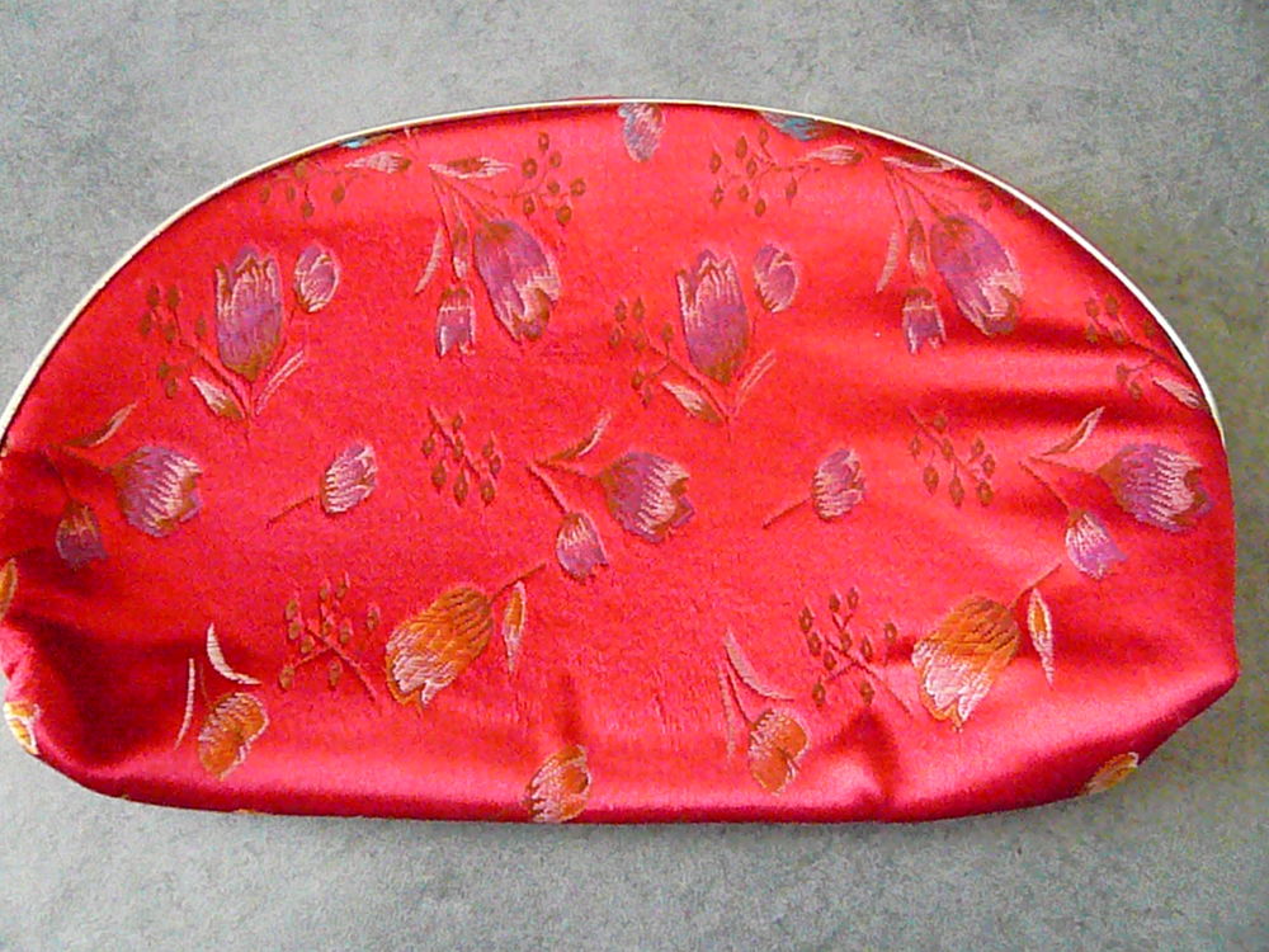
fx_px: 1026
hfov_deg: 63.4
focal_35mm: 28
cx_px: 634
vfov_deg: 49.7
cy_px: 476
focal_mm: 4.6
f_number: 2.8
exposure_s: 1/100
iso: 3200
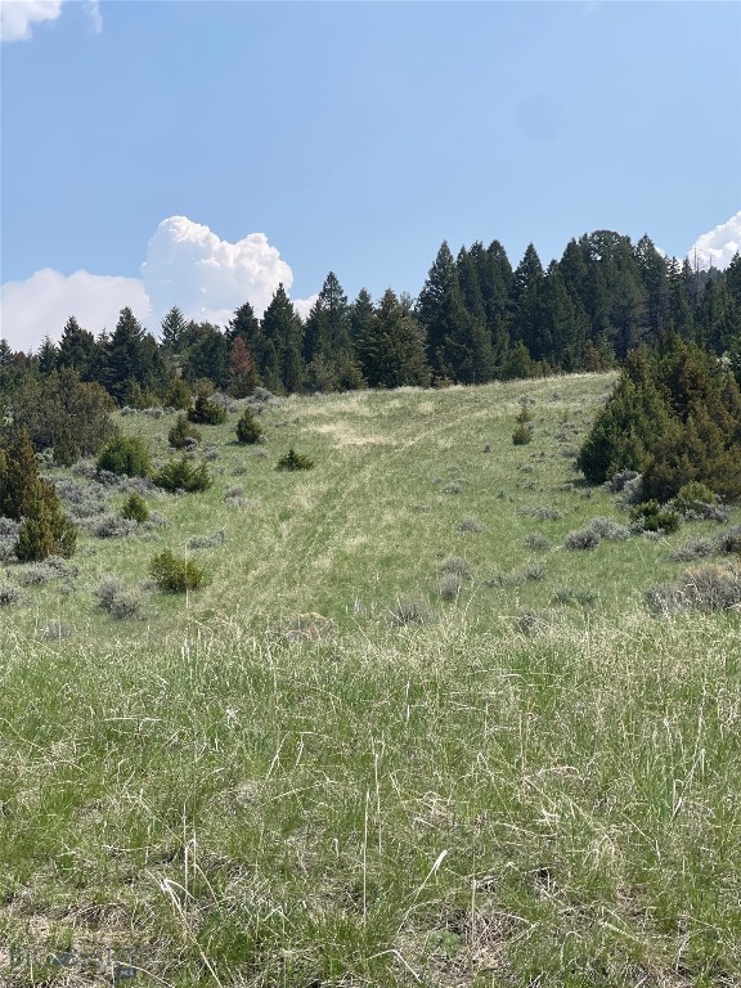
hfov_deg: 22.9
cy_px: 494
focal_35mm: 64
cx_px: 370
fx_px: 1827
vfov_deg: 30.3
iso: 32
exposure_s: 1/1980
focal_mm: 7.5
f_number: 2.2
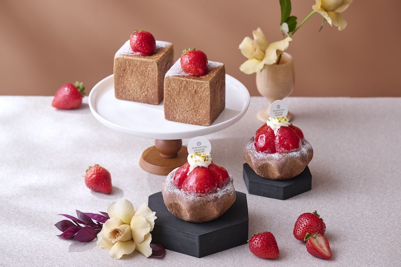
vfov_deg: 10.2
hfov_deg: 15.2
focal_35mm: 135
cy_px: 134
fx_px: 1504
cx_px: 200
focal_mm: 135
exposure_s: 1/160
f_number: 6.3
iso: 400
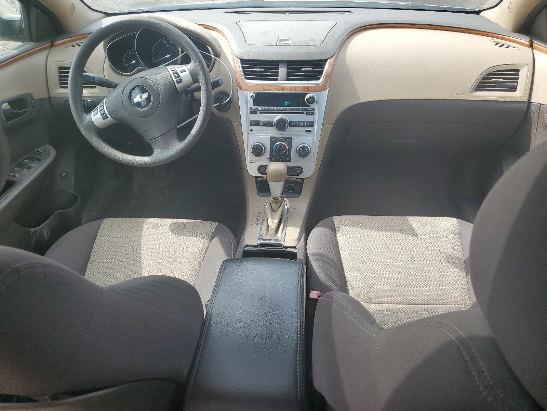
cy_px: 206
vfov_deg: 53.1
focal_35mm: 26
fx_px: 411
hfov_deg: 67.3
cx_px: 274
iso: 50
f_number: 1.5
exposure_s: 1/667
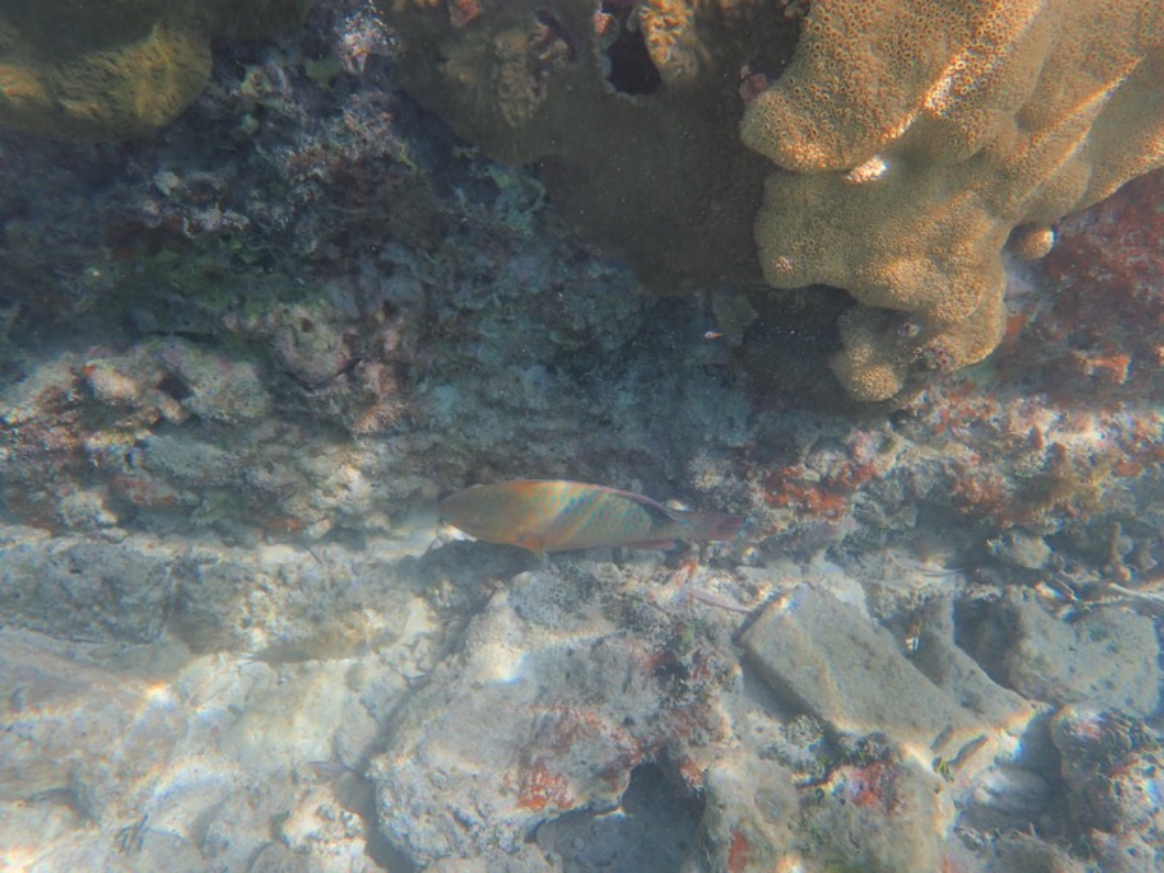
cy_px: 436
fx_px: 841
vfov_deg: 54.9
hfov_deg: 69.4
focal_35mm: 25
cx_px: 582
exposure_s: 1/500
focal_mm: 4.5
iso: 100
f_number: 2.8
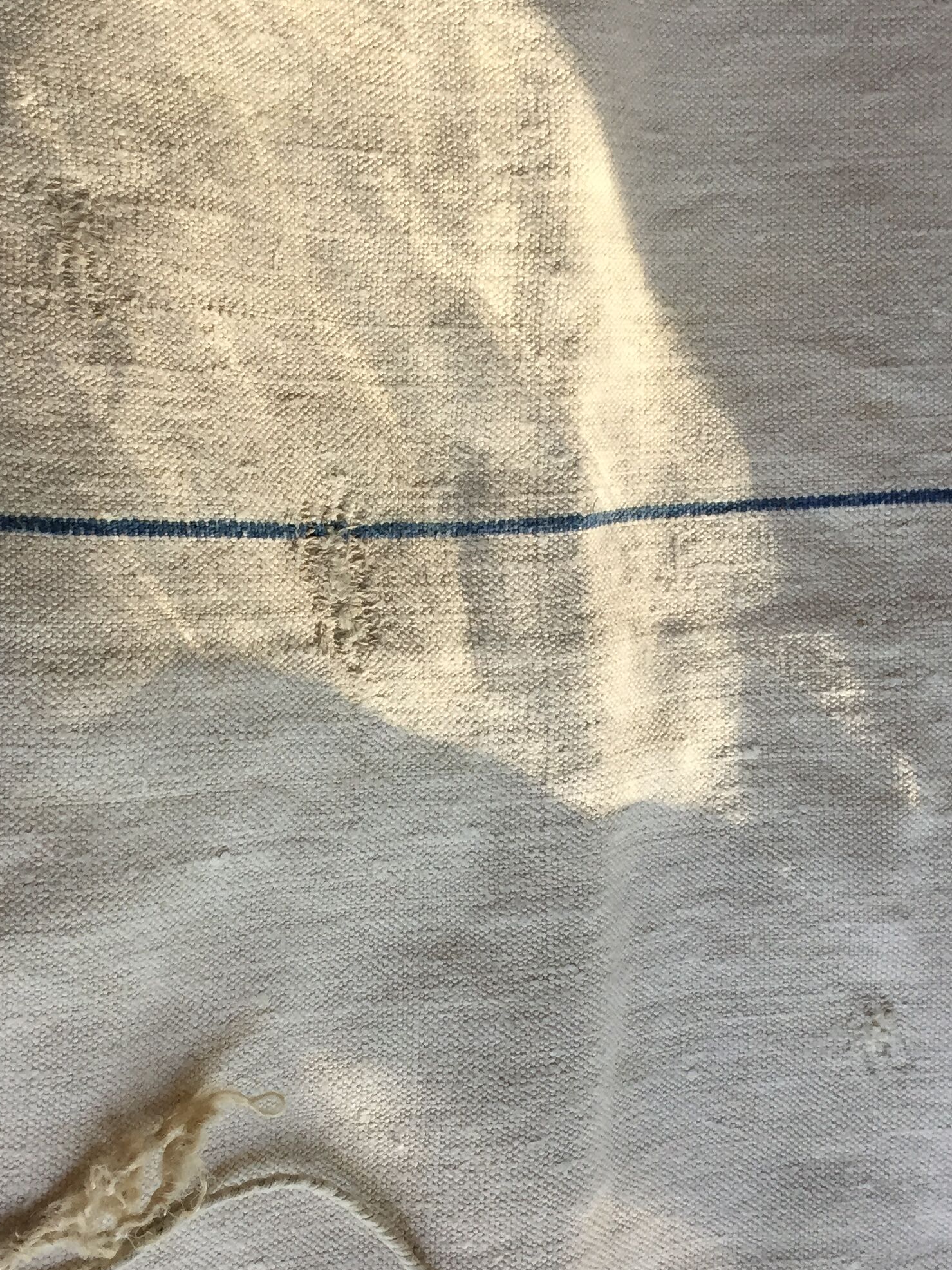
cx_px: 360
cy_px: 562
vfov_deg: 39.6
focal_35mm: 48
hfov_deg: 30.2
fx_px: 1760
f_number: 2.2
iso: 40
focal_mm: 4.15
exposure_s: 1/33
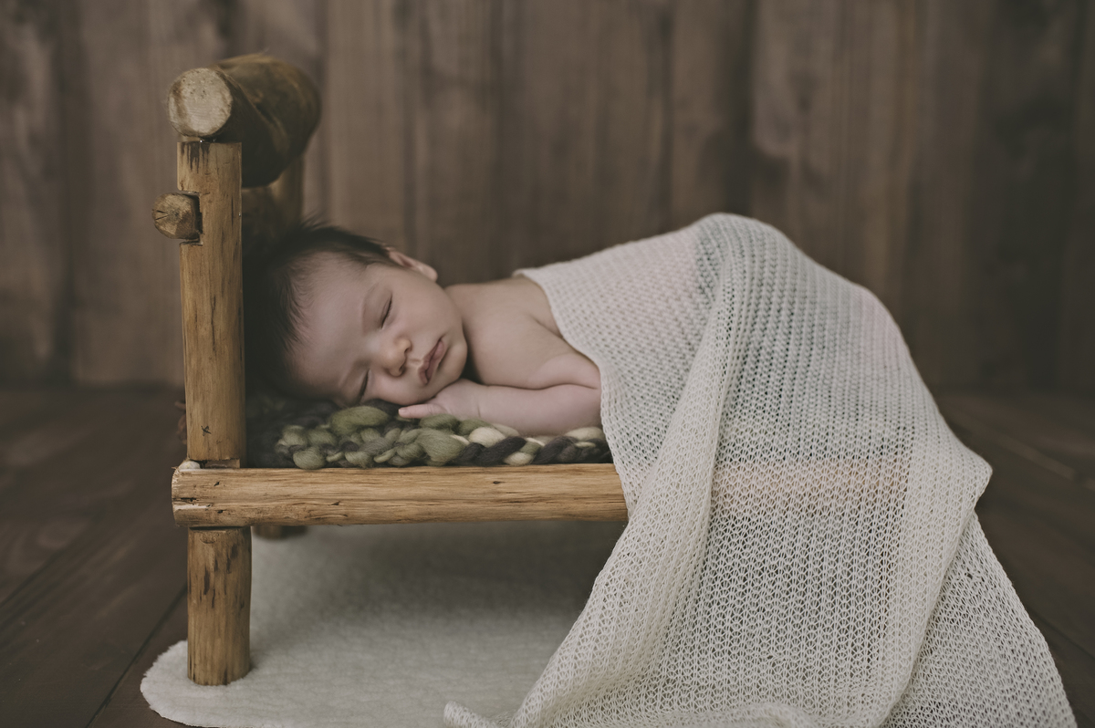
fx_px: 1064
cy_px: 364
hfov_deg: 54.5
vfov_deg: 37.8
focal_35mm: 35
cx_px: 548
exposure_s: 1/250
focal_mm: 35
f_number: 2.8
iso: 200
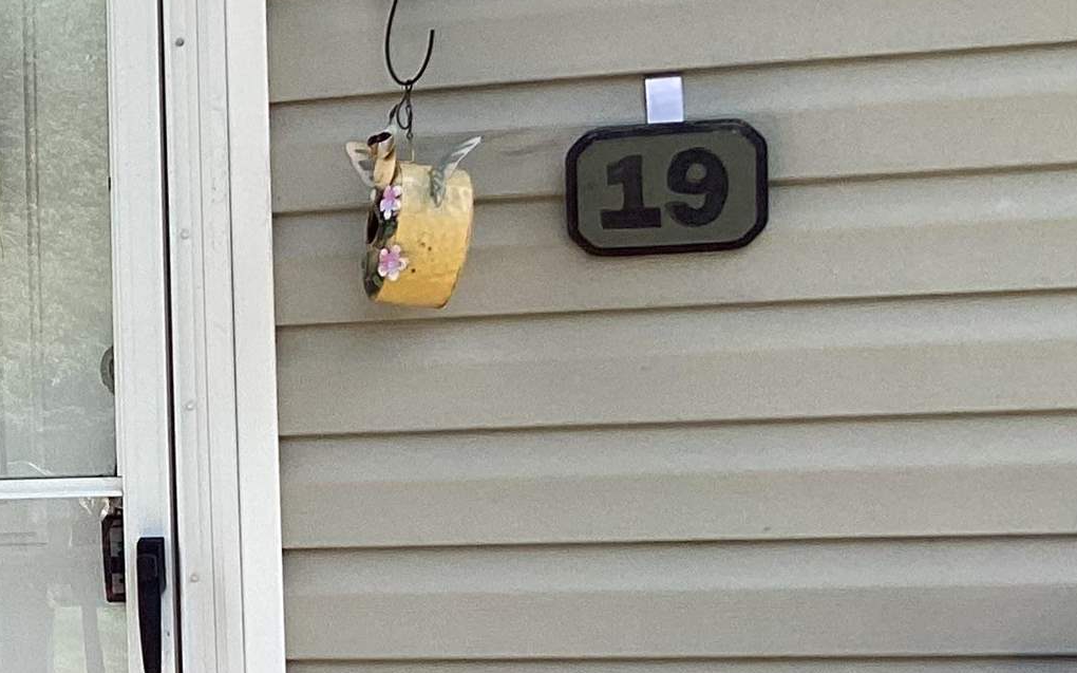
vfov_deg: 13.1
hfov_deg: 18.6
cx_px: -529
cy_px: 532
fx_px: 2905
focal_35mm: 99
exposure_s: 1/307
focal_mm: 3.3
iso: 25
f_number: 2.4
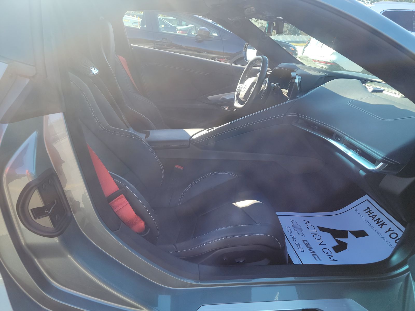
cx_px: 208
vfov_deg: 56.8
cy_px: 156
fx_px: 288
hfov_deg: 71.6
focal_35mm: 24
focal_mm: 6.7
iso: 59
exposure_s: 1/119
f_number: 1.8
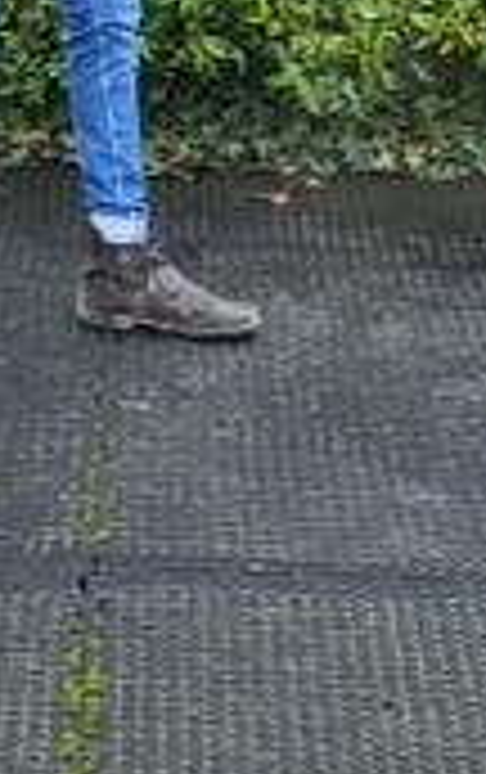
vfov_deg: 16.2
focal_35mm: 123
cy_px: -171
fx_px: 2598
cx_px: -306
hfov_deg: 10.2
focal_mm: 5.4
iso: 40
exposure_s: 1/154
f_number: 1.8
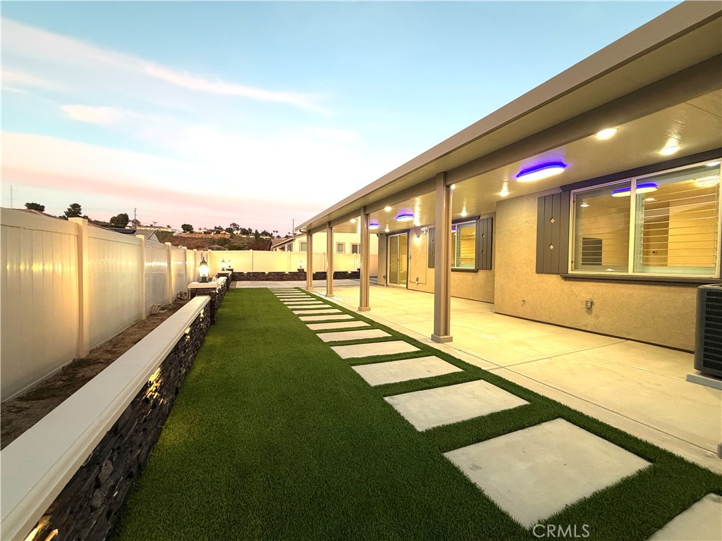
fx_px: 292
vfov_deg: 85.7
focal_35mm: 14
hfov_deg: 102.1
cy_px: 270
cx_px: 361
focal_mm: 2.22
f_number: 2.2
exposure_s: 1/120
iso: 320
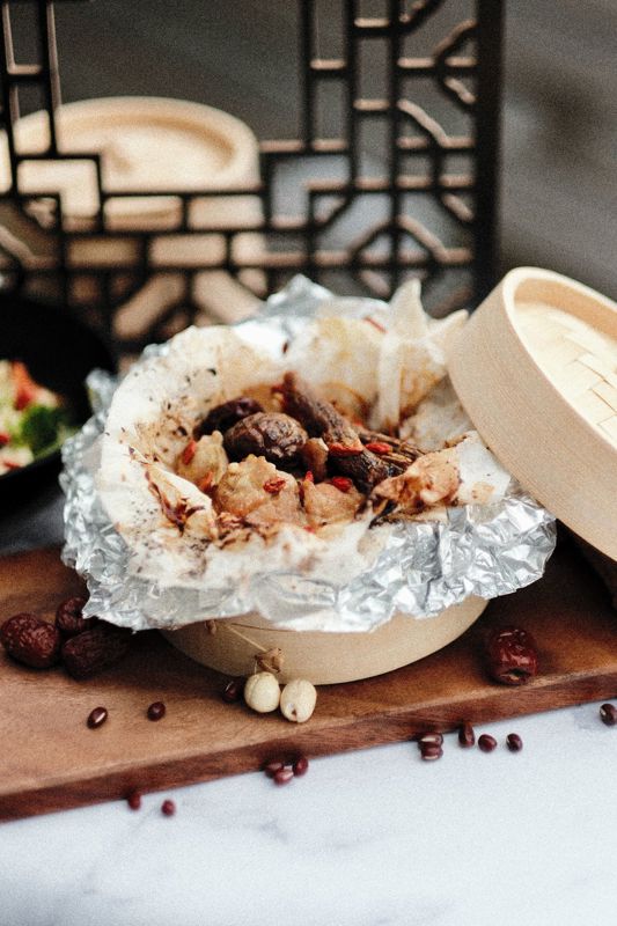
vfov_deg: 24.2
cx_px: 308
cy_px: 463
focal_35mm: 84
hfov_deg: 16.3
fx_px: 2160
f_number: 1.2
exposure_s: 1/1250
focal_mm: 56
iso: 125
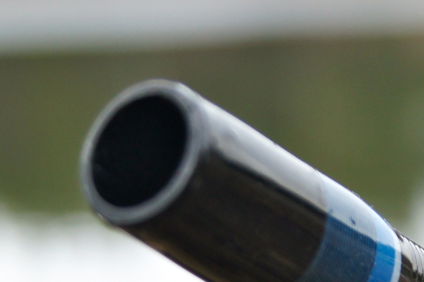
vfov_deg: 6.9
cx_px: 282
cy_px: 330
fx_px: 2328
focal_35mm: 198
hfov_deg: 10.4
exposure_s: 1/60
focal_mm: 35
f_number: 5
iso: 250
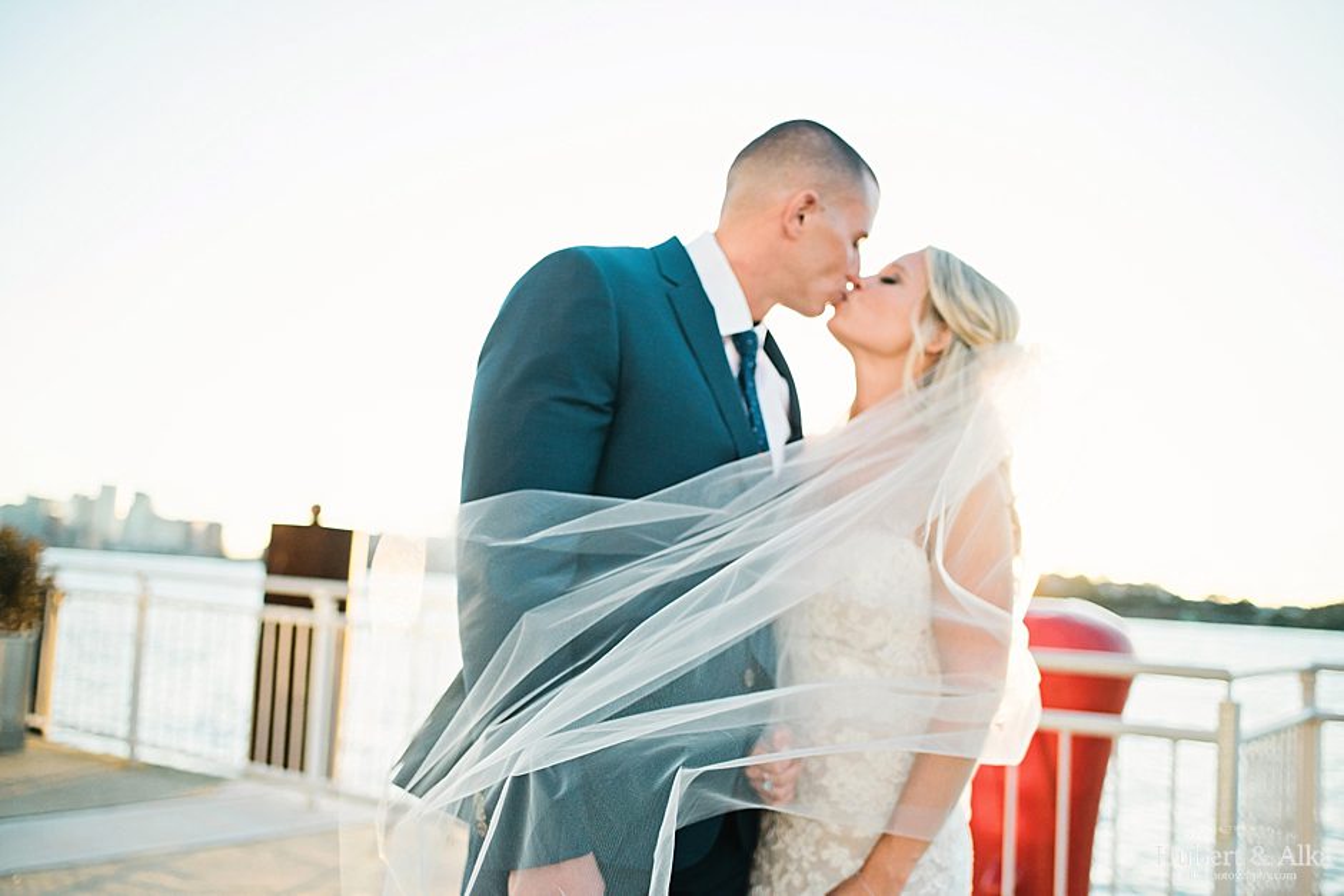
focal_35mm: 35
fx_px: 1307
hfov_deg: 54.4
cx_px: 672
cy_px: 448
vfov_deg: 37.9
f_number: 1.8
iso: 400
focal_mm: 35
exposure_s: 1/3200
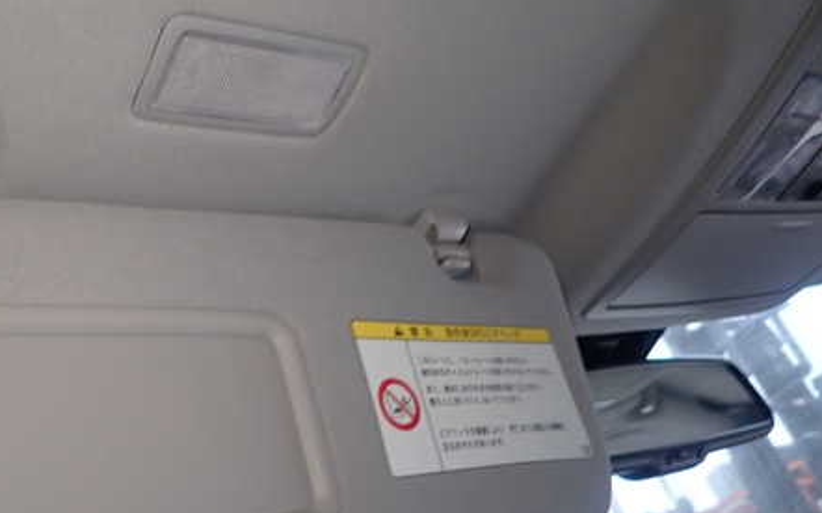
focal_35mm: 36
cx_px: 270
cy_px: 270
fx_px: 806
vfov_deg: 35.3
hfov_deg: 52.9
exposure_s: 1/30
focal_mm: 4.5
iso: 320
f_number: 2
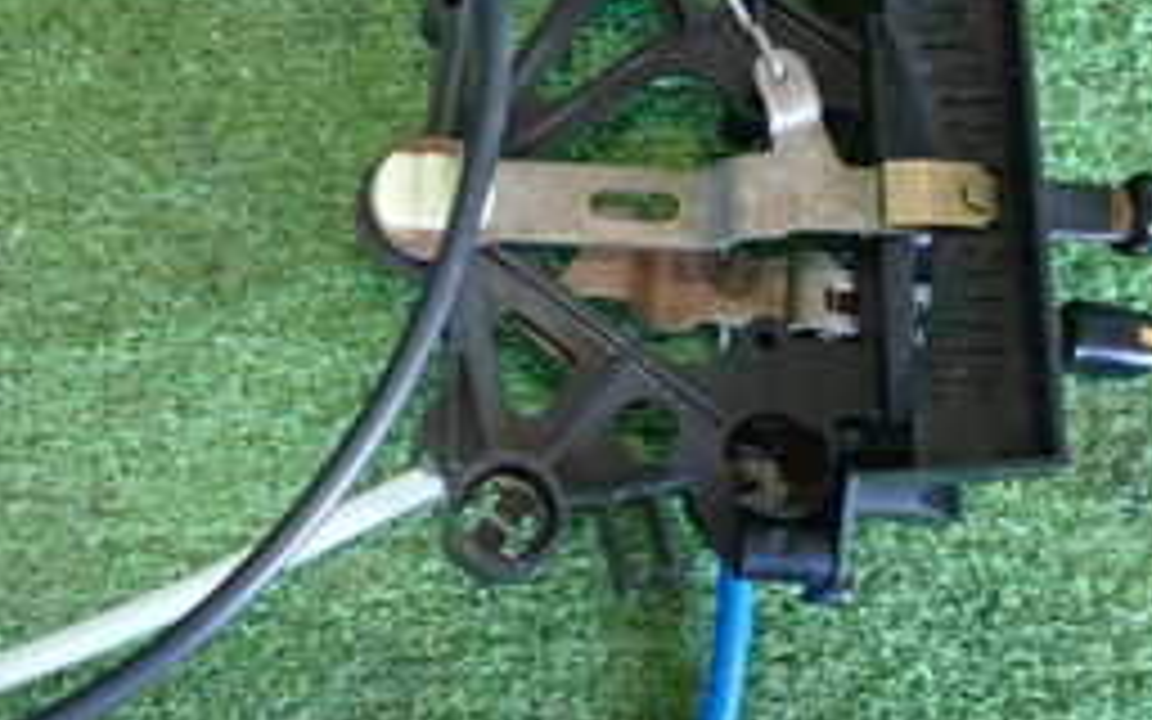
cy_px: 198
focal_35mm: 62
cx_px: 194
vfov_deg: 20.8
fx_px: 1947
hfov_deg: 31.9
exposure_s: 1/30
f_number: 2
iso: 320
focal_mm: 4.5
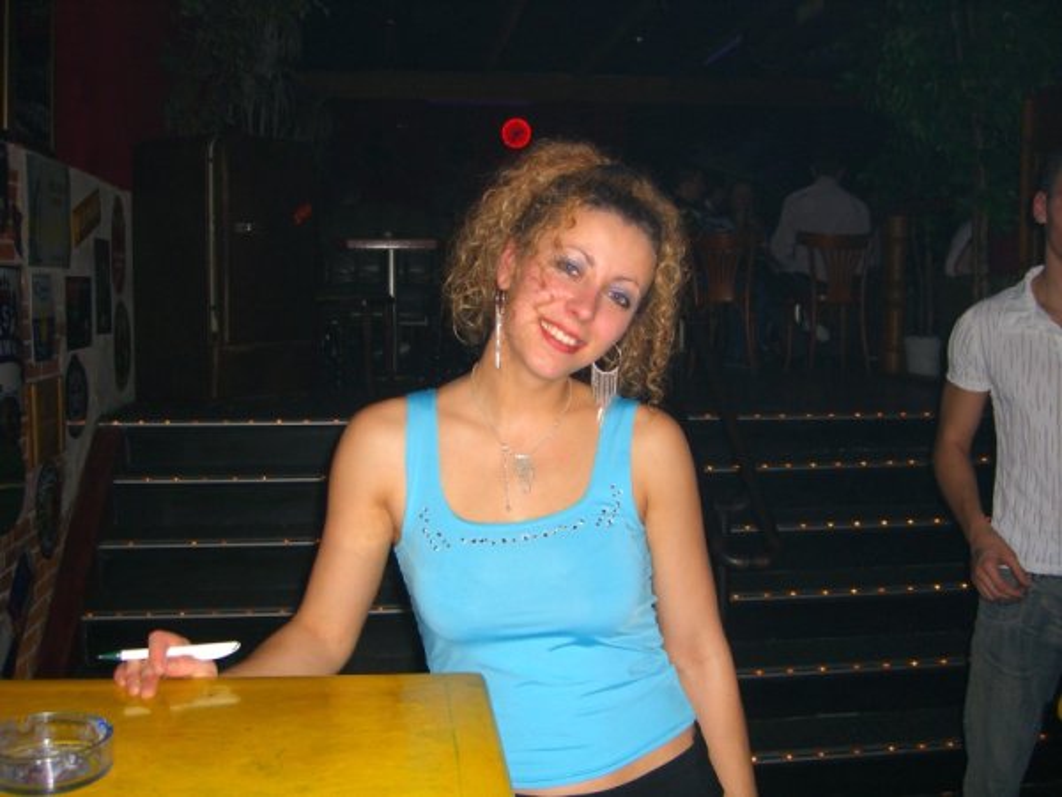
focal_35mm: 38
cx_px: 531
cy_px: 398
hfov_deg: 49.0
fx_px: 1166
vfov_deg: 37.7
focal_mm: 7.9
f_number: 2.8
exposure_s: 1/60
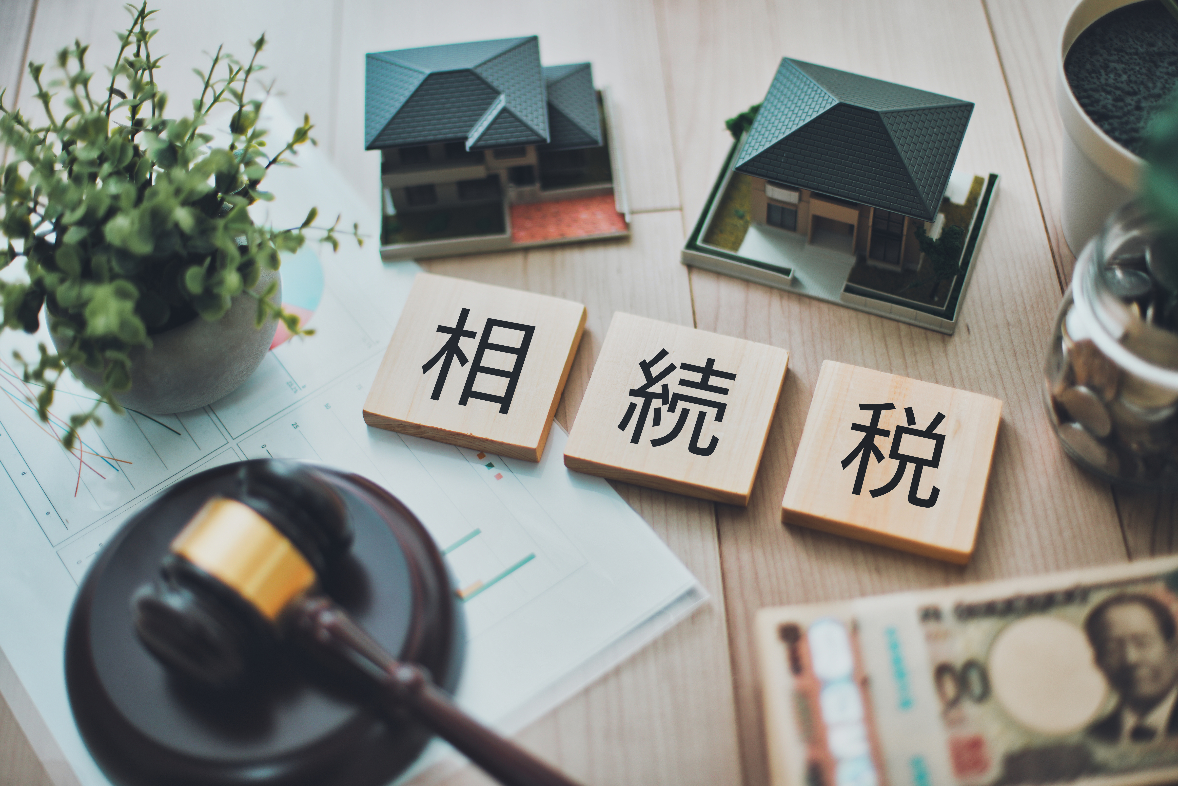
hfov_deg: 39.6
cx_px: 589
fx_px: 1636
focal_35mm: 50
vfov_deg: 27.0
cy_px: 393
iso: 100
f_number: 1.6
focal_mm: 50
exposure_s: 1/250
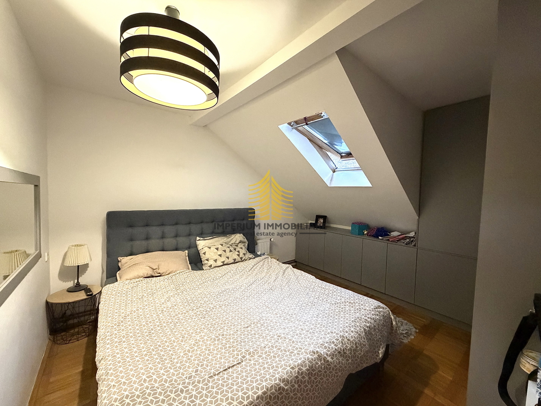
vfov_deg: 85.7
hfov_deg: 102.1
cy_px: 203
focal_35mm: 14
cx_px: 270
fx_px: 219
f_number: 2.2
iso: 800
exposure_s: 1/50
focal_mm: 2.22
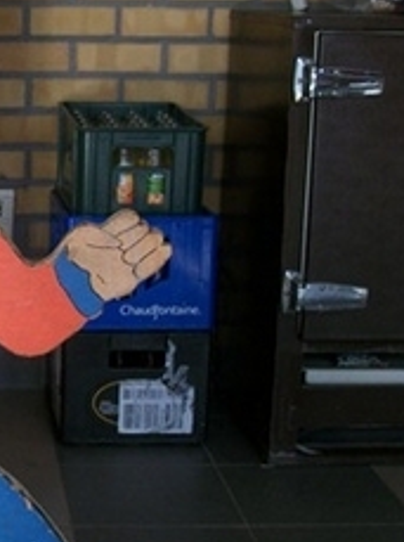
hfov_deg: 16.6
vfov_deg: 23.3
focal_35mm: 84
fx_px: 1311
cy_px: 289
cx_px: -111
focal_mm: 5.7
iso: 80
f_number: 2.9
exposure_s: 1/100
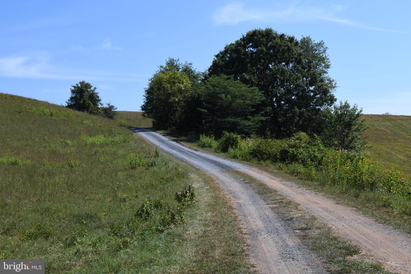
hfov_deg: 41.1
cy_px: 137
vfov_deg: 28.1
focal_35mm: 48
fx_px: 548
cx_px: 206
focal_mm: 24
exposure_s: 1/250
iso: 100
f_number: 8
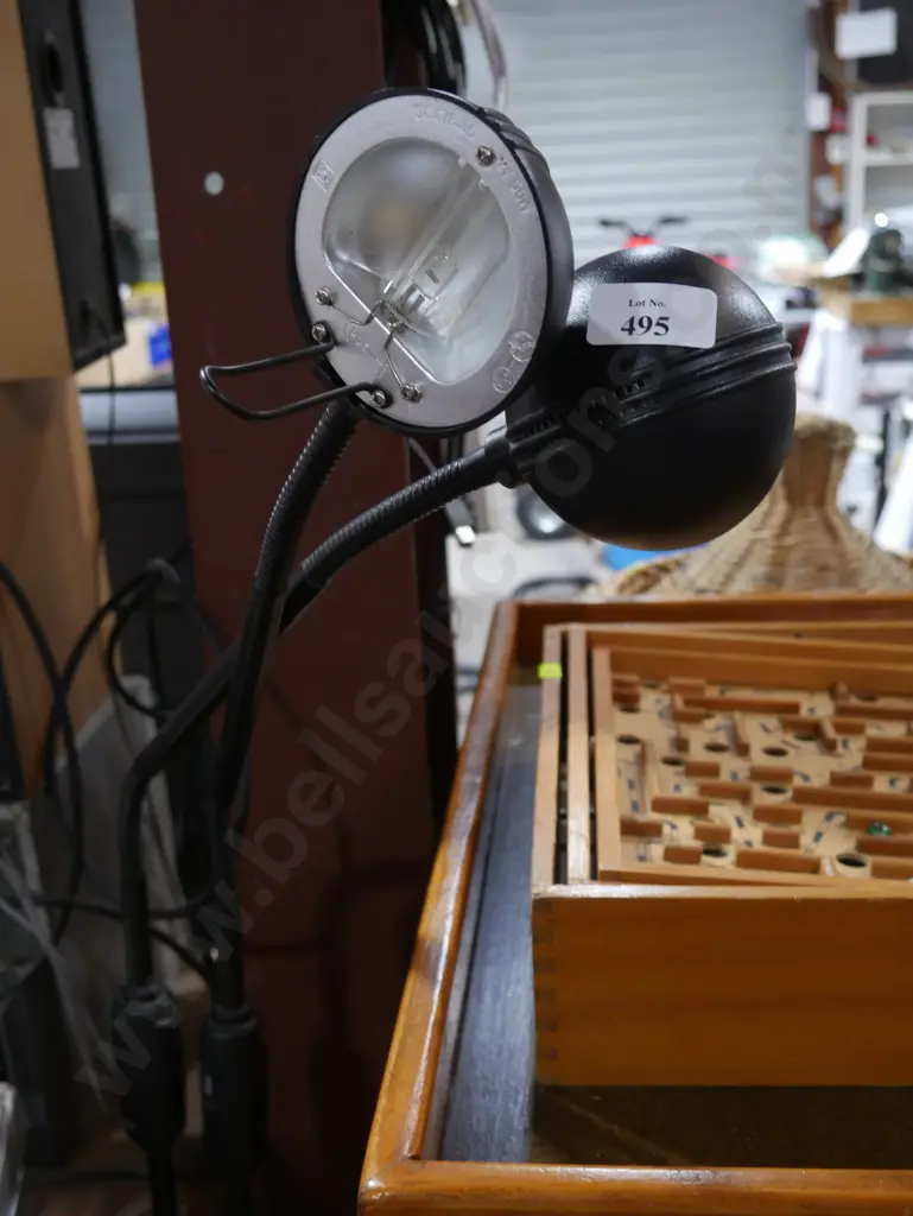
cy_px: 608
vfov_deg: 44.8
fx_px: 1476
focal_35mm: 42
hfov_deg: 34.4
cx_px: 456
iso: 1000
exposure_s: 1/60
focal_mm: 21
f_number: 4.6
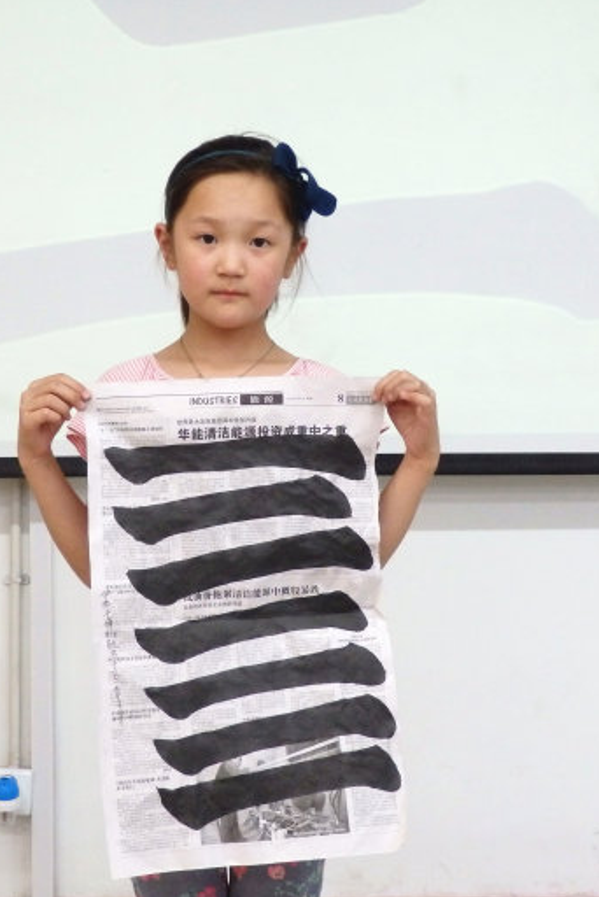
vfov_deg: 31.9
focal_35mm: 63
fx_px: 1570
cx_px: 245
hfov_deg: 21.6
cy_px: 448
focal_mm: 8
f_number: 3.8
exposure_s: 1/80
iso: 640
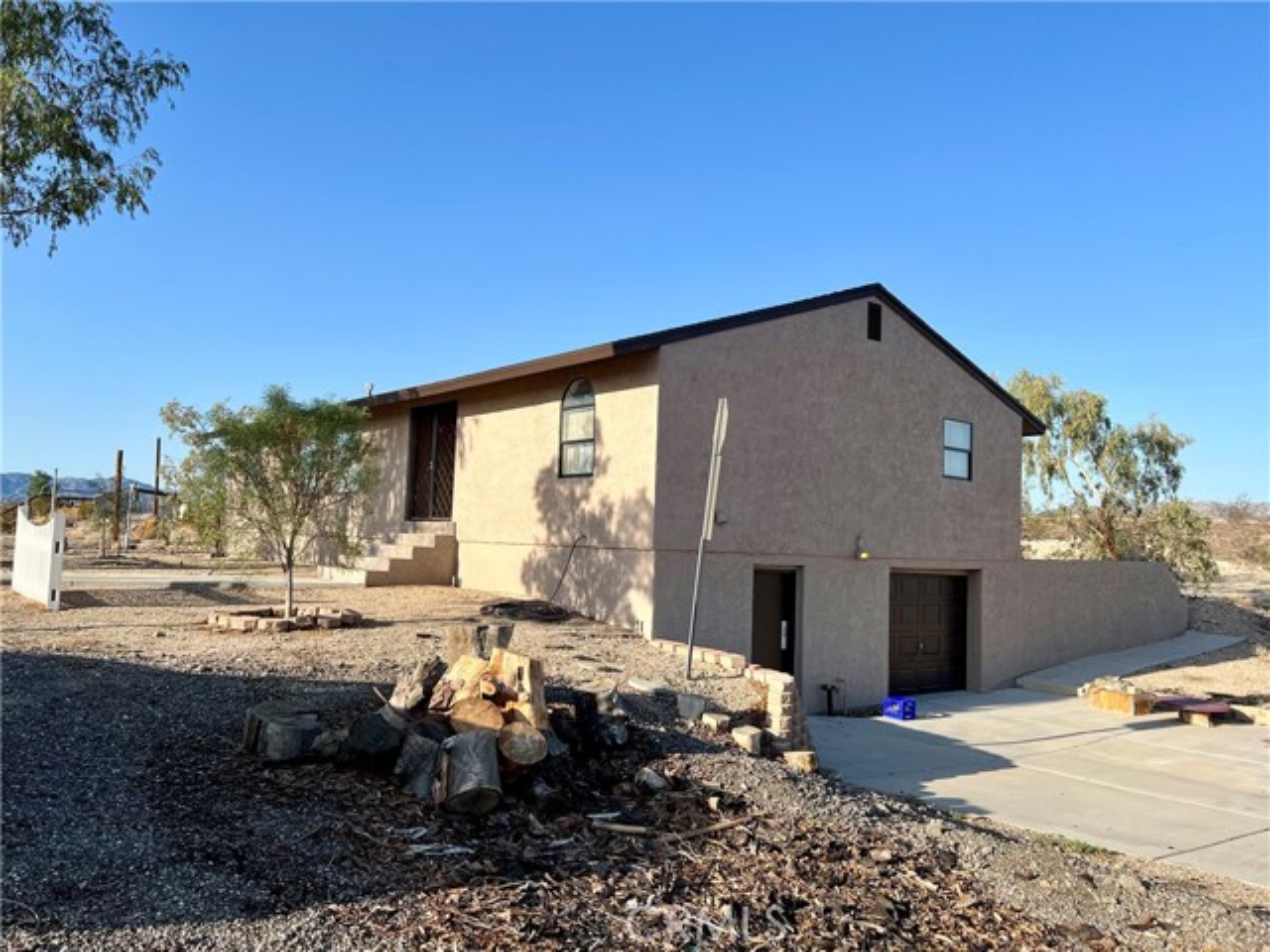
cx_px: 635
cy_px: 476
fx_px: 954
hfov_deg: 67.3
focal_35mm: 26
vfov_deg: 53.1
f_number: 1.5
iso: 50
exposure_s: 1/3257
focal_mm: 5.7
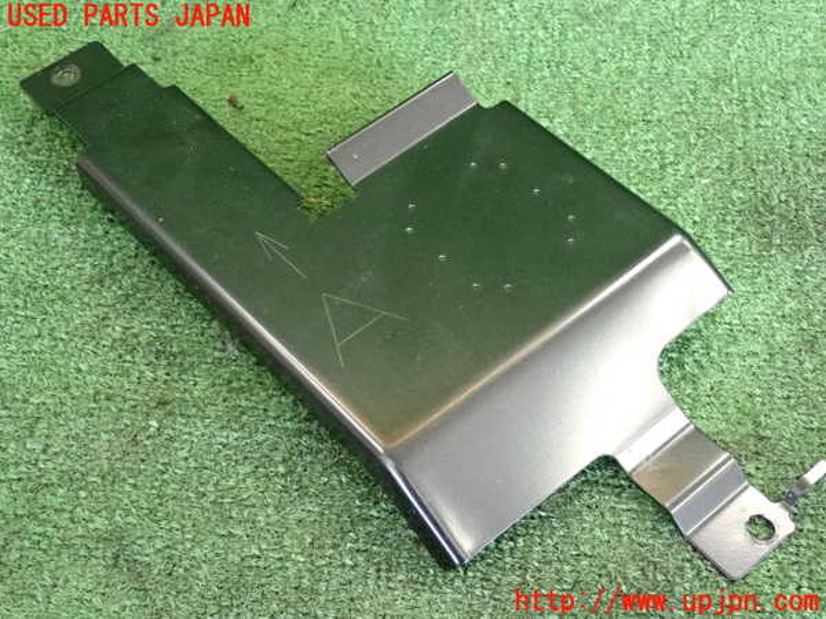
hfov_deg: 33.2
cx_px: 413
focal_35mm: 58
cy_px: 310
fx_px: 1384
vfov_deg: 25.2
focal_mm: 10.35
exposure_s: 1/125
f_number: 3.5
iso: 2500
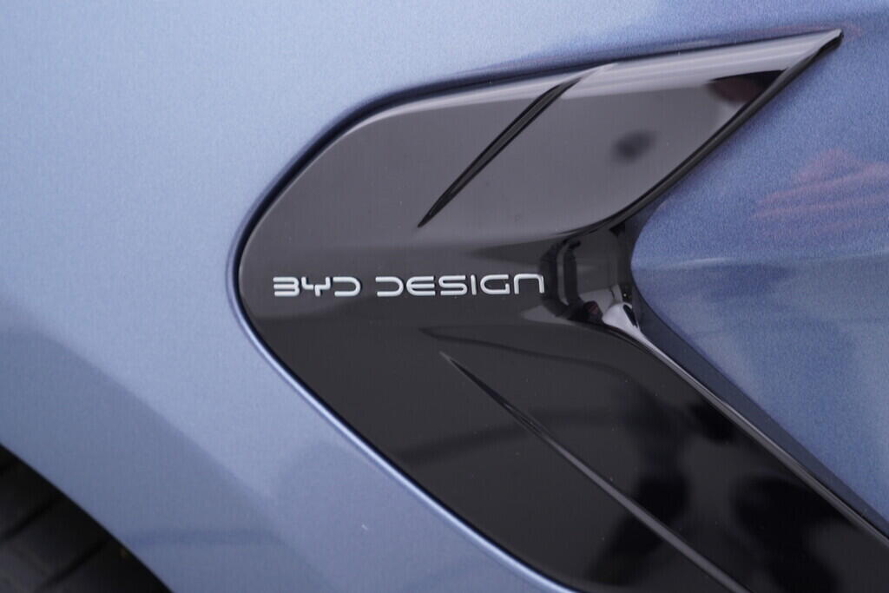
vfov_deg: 36.9
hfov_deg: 53.1
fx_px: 889
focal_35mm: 36
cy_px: 296
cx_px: 444
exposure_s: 1/50
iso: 125
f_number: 3.2
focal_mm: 24
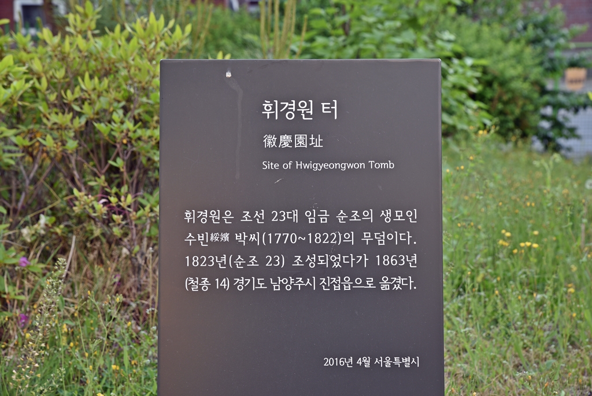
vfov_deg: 23.4
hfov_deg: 34.5
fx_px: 954
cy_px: 198
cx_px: 296
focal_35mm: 58
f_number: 8
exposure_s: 1/50
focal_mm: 58
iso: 200
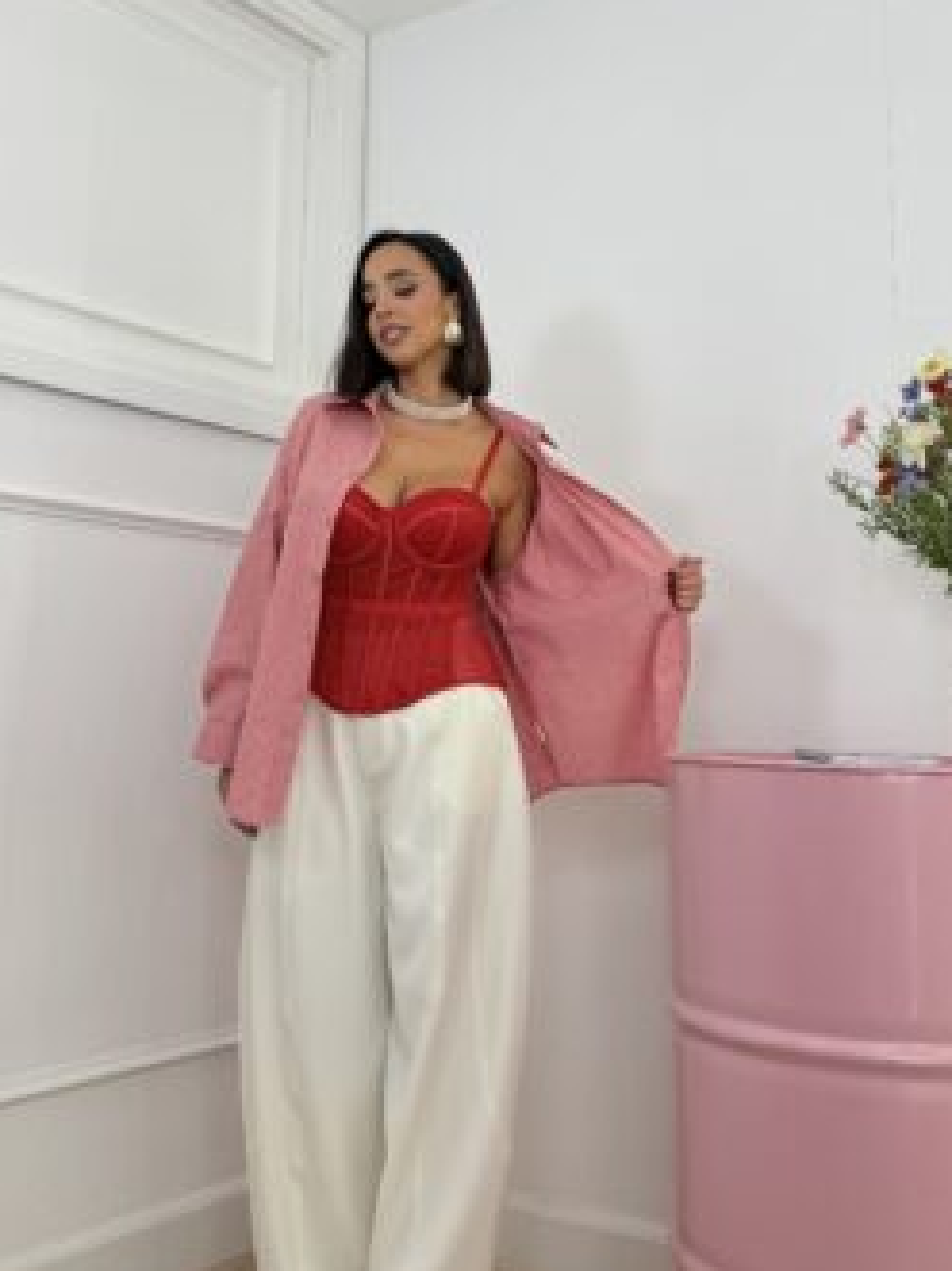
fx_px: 1064
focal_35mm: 29
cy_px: 660
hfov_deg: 48.2
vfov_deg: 61.7
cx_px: 511
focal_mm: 6.76
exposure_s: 1/438
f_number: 1.78
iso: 80
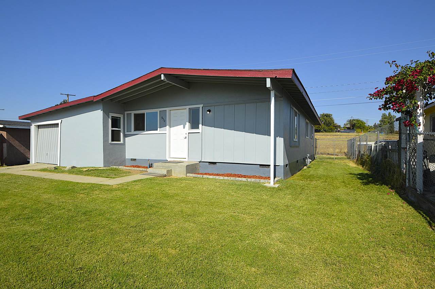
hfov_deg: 90.1
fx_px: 217
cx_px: 218
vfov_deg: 67.3
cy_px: 144
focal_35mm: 18
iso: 100
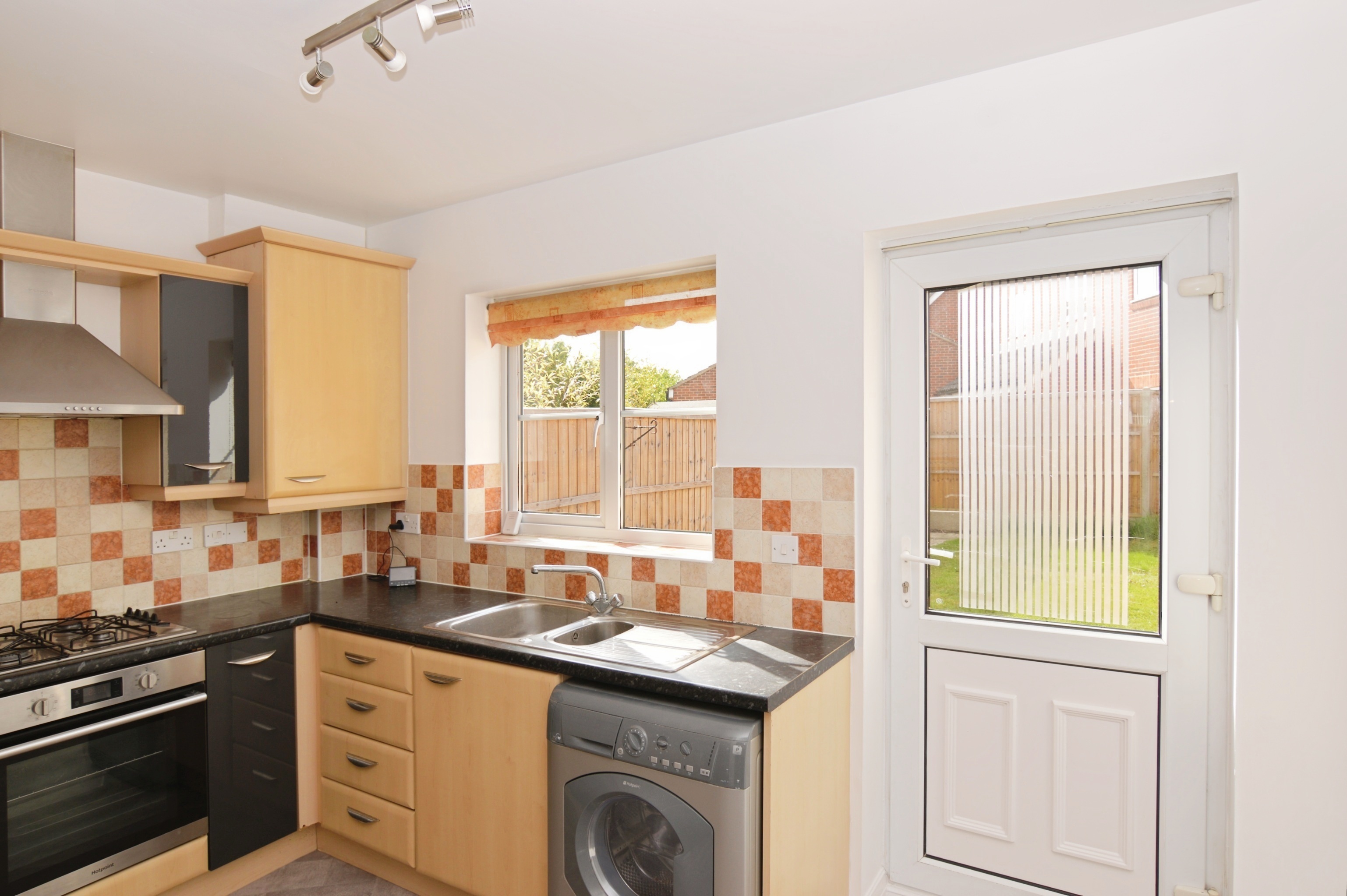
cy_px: 448
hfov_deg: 85.5
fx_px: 729
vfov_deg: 63.1
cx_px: 674
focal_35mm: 20
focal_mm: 13
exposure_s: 1/125
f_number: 5.6
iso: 100
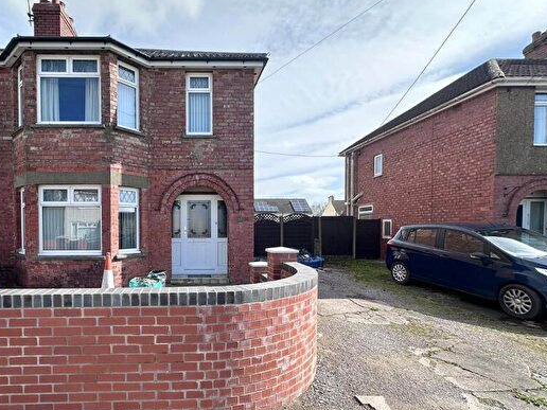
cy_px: 234
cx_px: 193
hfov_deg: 82.4
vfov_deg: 68.4
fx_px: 300
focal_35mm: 19
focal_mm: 2.22
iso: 40
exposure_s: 1/932
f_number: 2.2
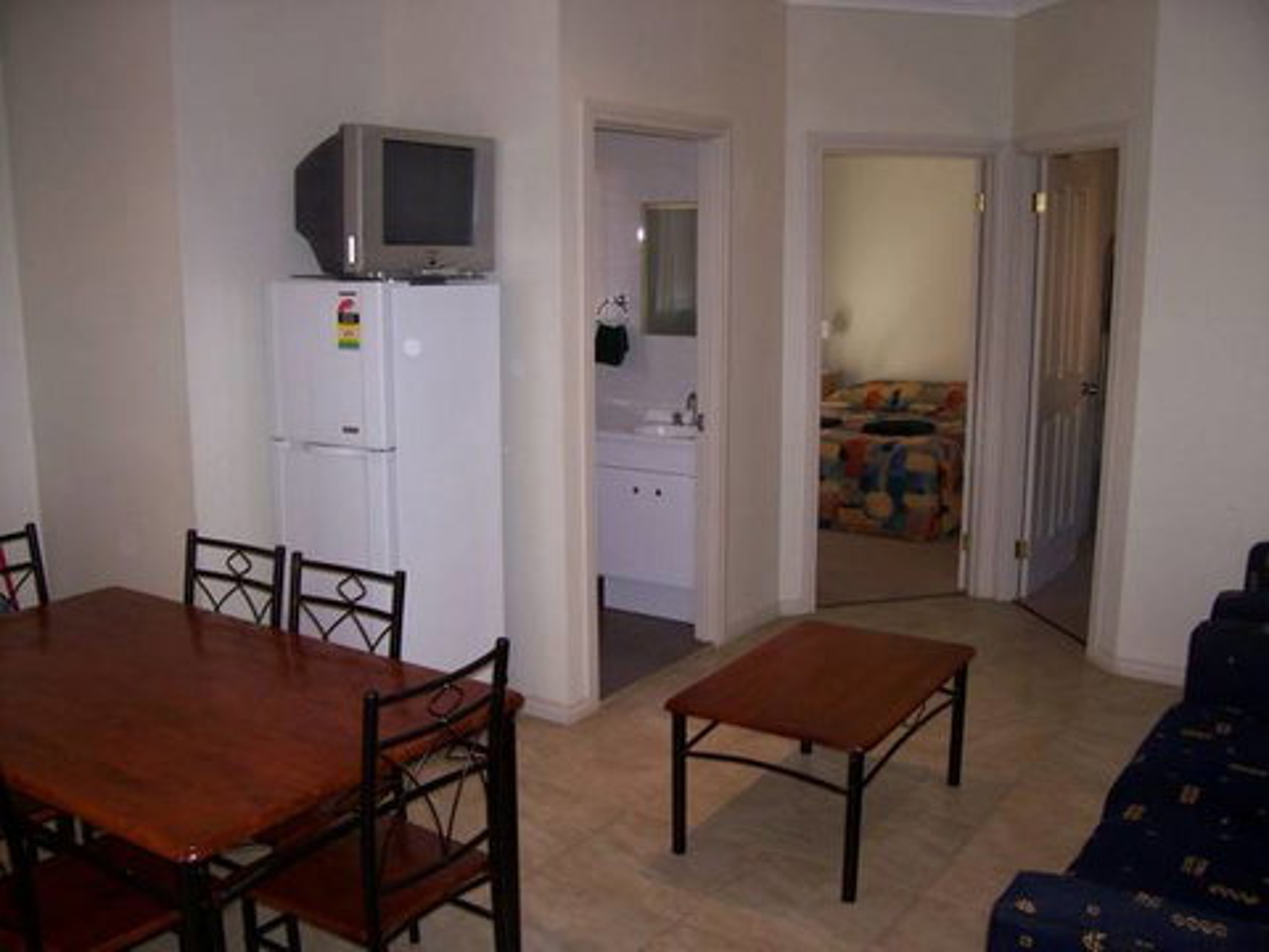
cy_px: 476
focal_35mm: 34
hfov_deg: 54.0
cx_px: 634
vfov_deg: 41.8
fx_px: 1246
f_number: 2.7
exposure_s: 1/64
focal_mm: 5.6
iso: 80
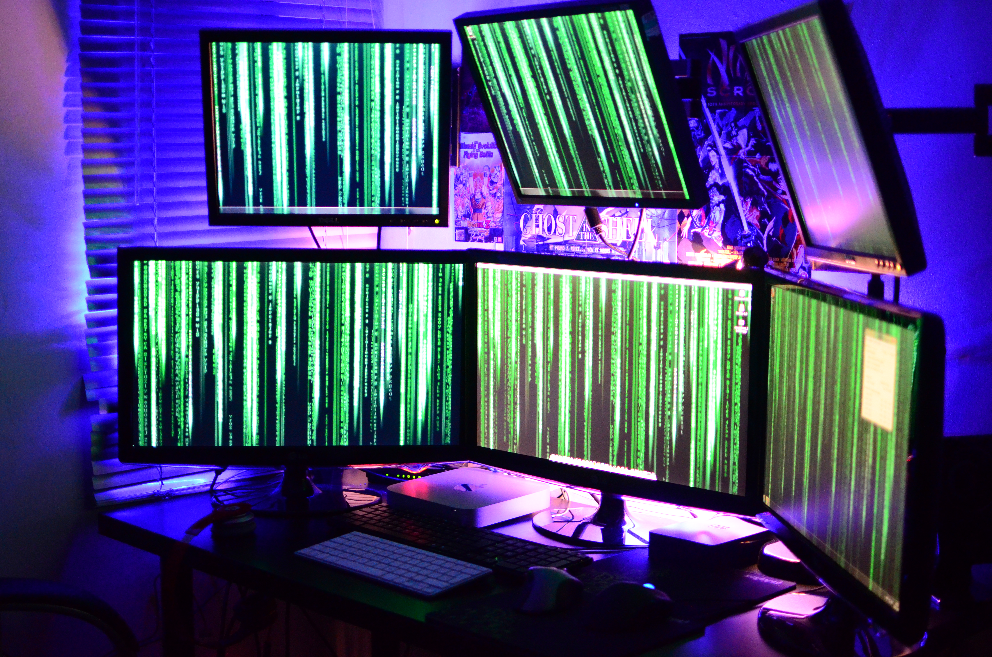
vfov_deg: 25.2
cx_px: 488
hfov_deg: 37.3
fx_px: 1471
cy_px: 323
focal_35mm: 54
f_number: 1.8
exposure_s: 1/125
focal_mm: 35
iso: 3200
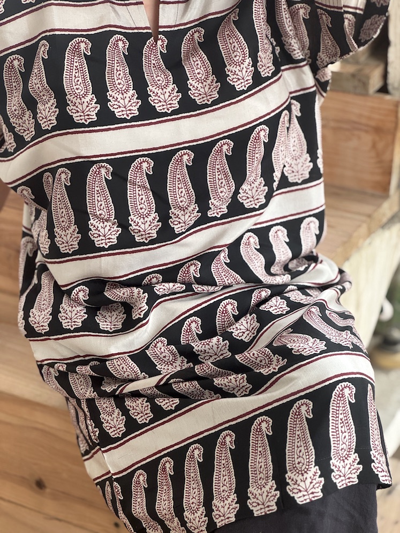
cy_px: 266
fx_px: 1186
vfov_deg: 25.3
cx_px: 200
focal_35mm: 77
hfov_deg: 19.1
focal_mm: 9
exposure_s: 1/99
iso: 64
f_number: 2.8
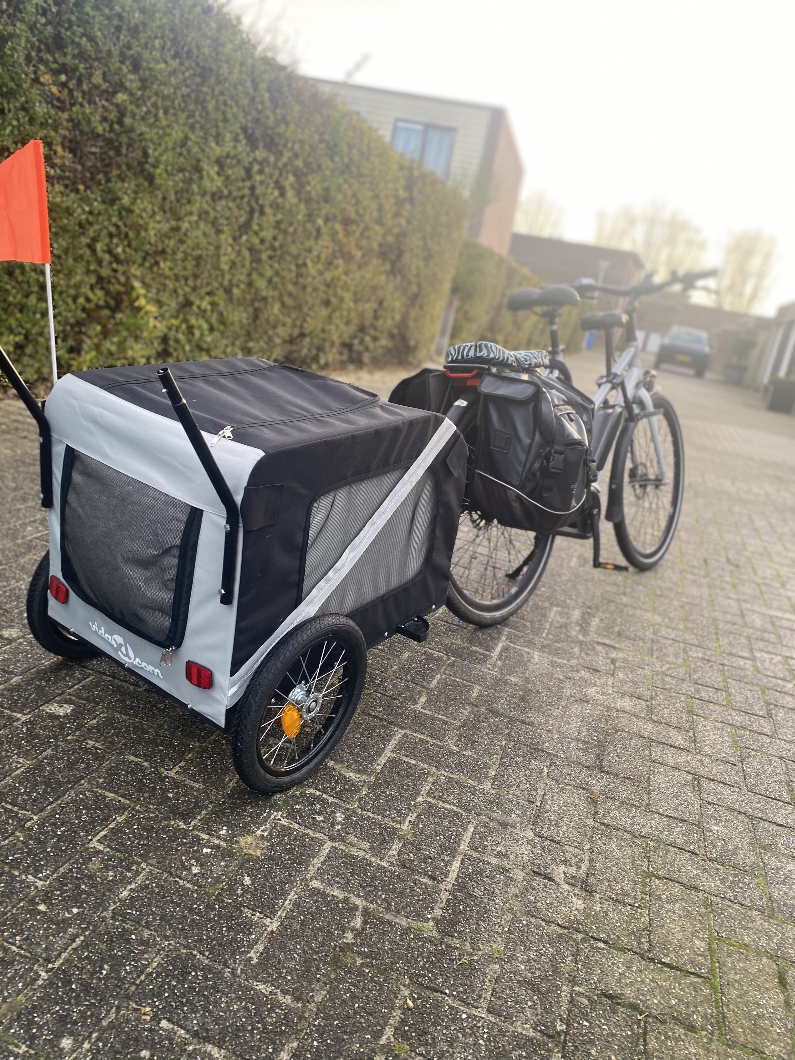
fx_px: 796
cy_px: 530
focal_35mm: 26
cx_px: 398
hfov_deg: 53.1
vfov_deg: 67.3
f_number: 1.8
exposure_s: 1/122
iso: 50
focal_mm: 4.25
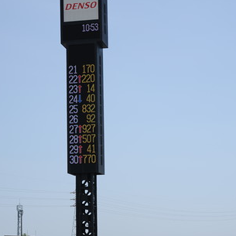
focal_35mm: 91
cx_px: 119
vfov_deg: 19.0
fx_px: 702
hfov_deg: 19.1
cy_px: 158
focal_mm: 68
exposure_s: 1/500
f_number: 11
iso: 200
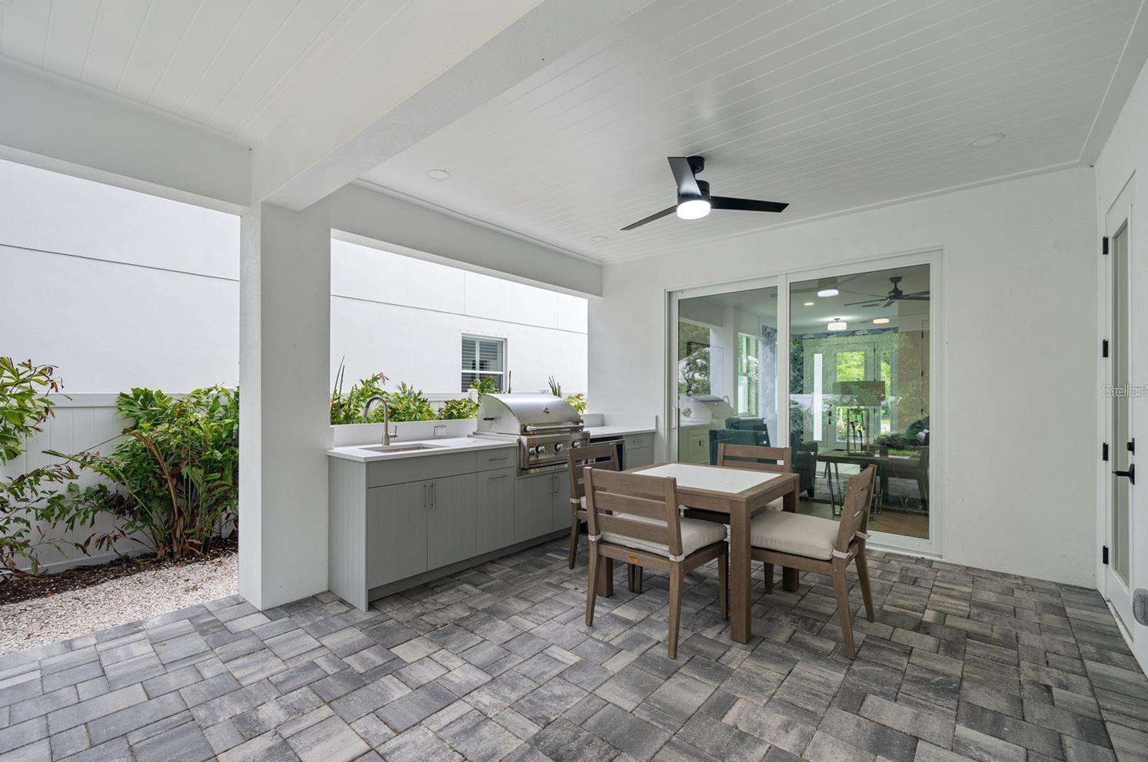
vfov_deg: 77.2
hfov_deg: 100.4
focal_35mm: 15
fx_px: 478
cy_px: 391
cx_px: 560
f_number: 10
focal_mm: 14
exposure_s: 1/80
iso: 800
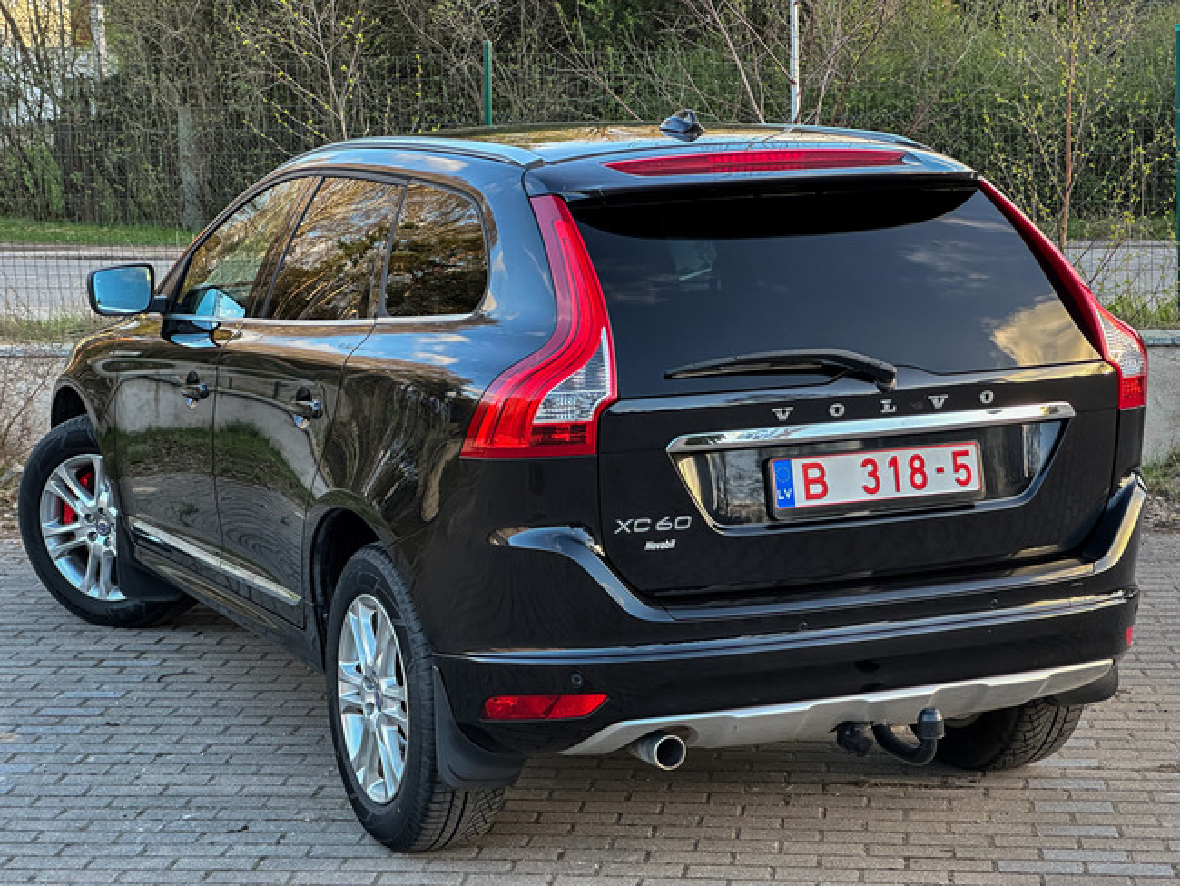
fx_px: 2626
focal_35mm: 77
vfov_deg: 19.2
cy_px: 443
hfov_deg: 25.3
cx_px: 590
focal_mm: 9
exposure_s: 1/99
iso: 160
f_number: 2.8
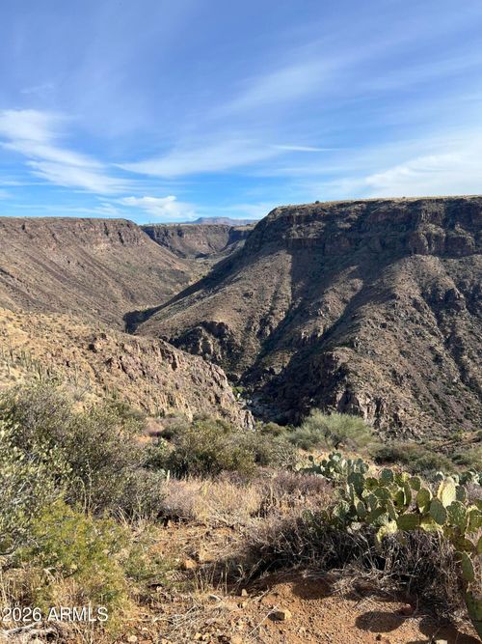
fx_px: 483
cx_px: 241
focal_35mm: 26
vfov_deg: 67.3
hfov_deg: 53.0
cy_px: 322
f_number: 1.5
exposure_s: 1/3571
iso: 50
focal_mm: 5.7
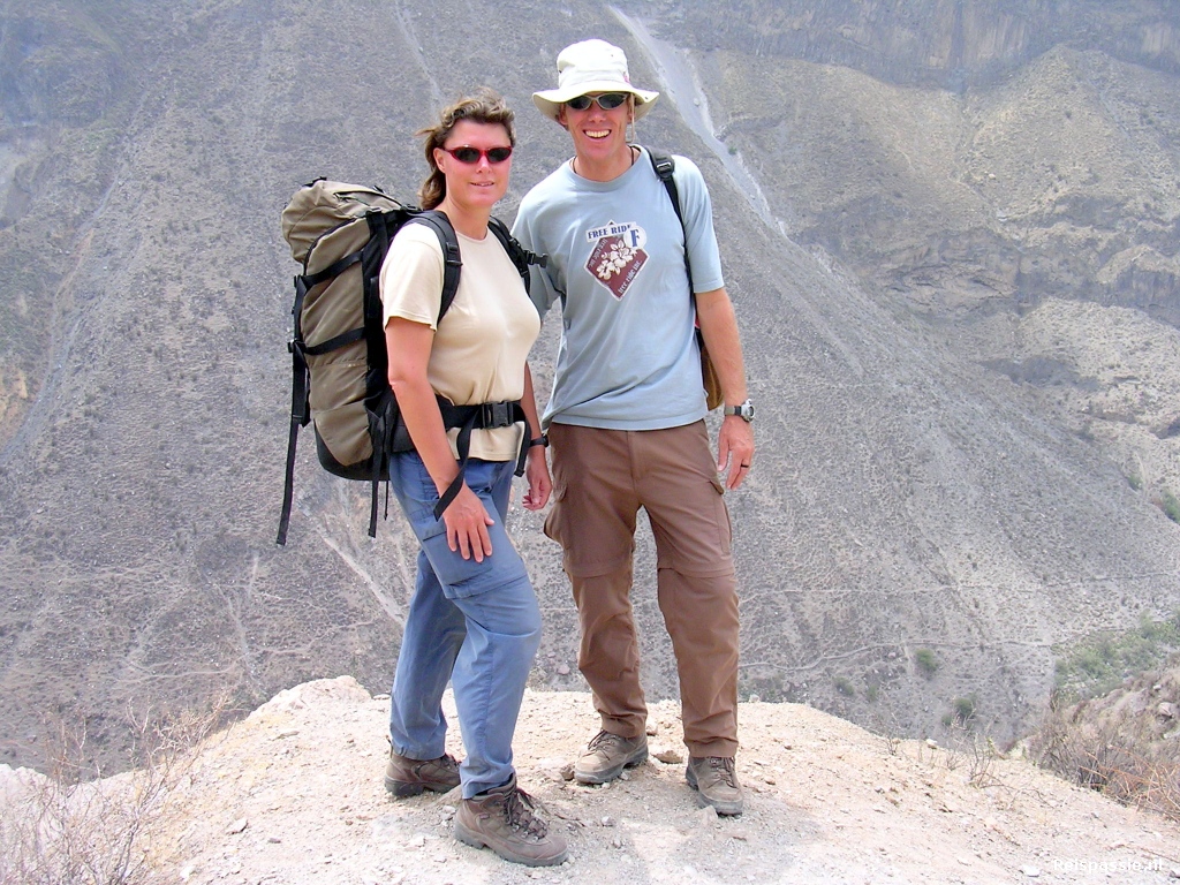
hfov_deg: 45.8
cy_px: 442
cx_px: 590
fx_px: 1398
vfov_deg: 35.1
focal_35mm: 41
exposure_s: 1/454
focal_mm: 6.2
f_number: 2.9
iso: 100
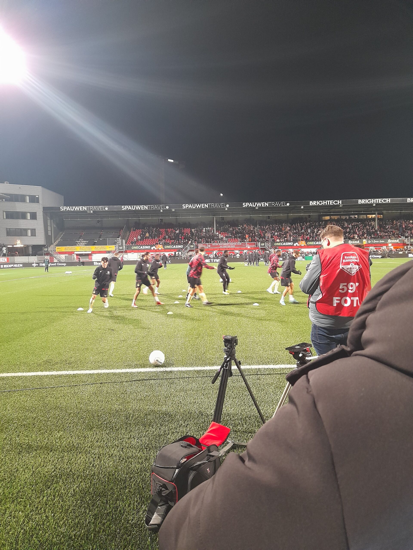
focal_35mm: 25
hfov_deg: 54.9
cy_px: 275
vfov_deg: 69.4
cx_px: 206
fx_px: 398
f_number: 2
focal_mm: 4.6
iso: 400
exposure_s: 1/50
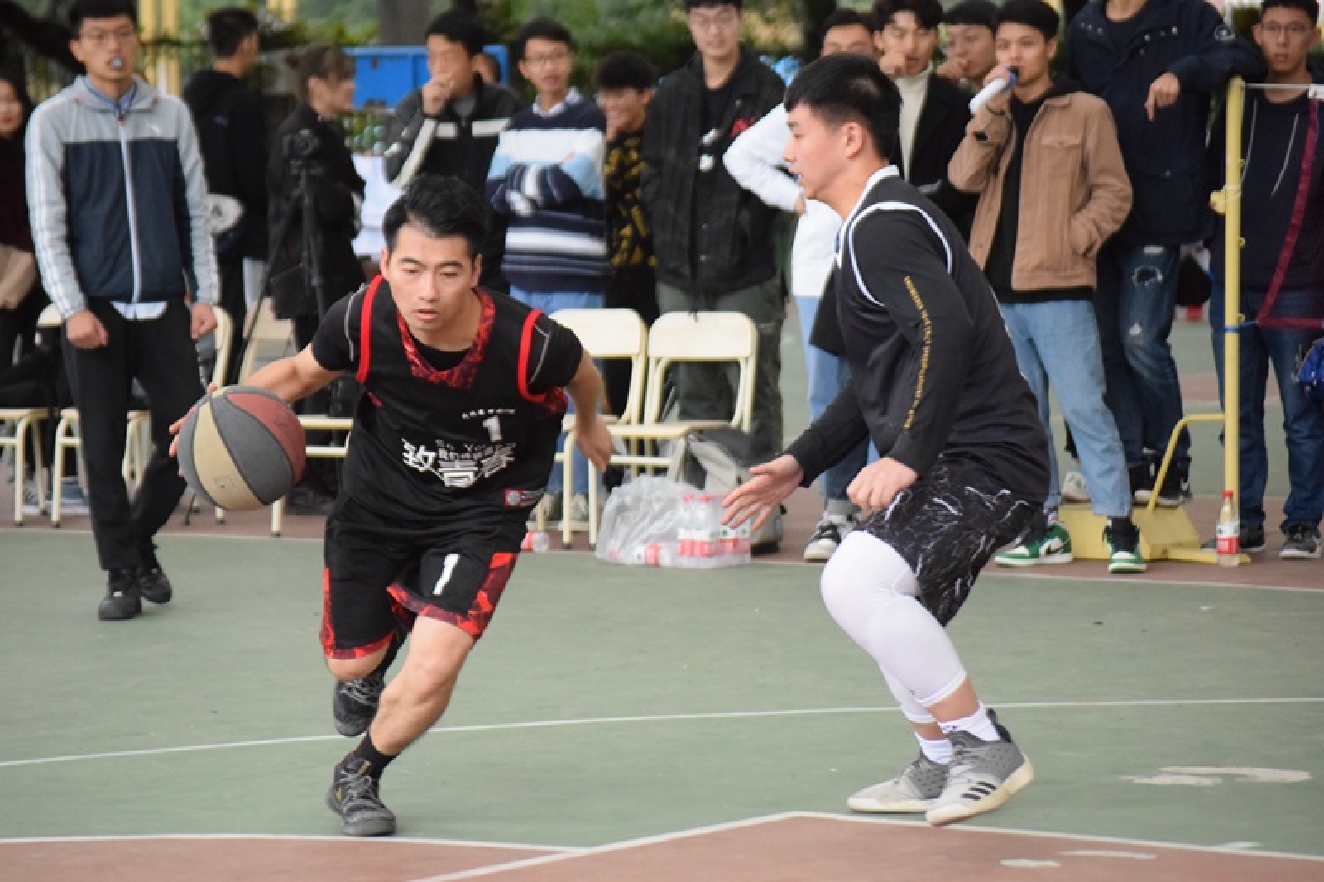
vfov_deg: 9.1
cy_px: 441
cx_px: 662
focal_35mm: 150
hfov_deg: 13.7
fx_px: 5515
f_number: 4.5
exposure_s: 1/500
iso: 5000
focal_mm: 100
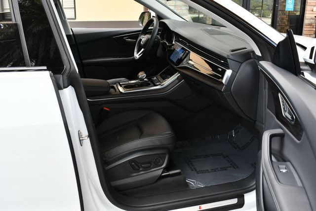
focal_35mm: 36
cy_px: 106
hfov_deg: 53.1
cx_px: 158
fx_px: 316
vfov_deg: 36.9
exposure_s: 1/250
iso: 400
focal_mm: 18
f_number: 5
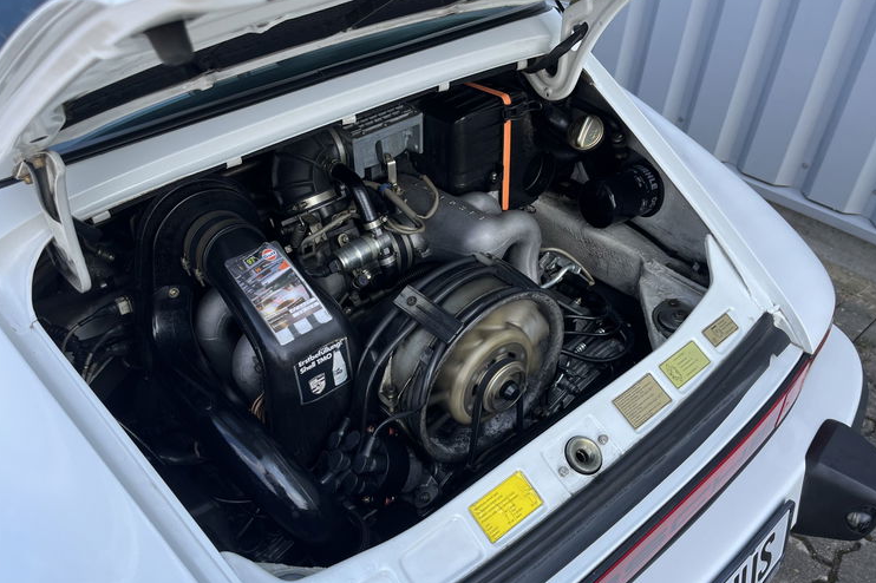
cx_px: 426
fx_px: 681
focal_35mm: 28
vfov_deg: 46.2
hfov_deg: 65.5
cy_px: 333
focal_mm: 5.1
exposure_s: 1/871
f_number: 1.6
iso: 50
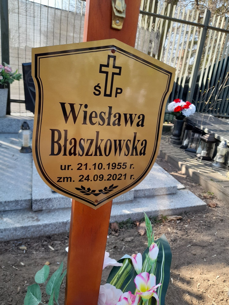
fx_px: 221
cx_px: 114
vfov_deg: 69.4
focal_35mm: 25
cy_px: 152
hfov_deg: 54.9
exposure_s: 1/120
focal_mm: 4.6
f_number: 2
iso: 20
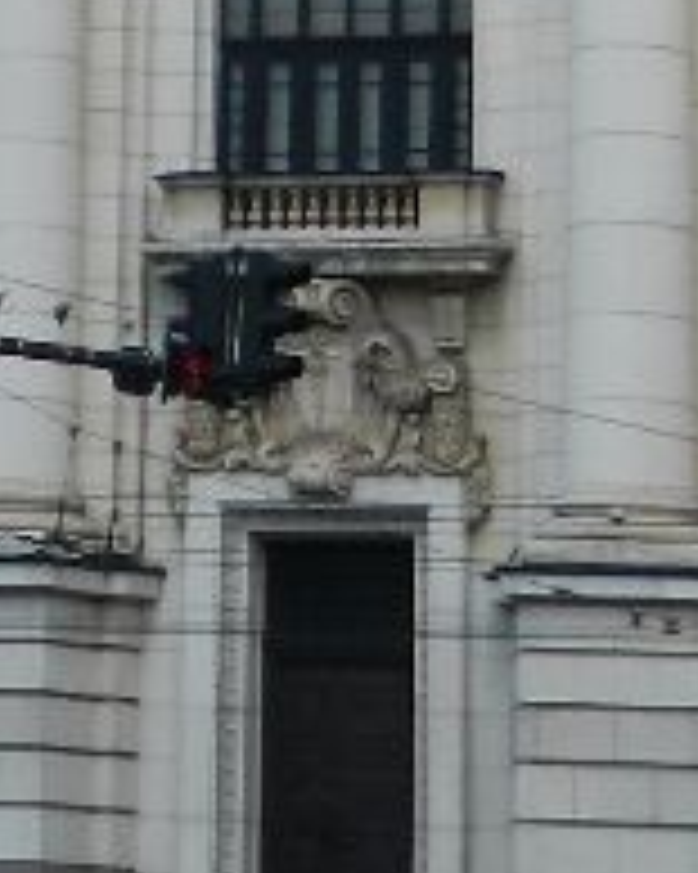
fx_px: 5815
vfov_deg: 8.3
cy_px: -639
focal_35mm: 225
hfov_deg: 6.8
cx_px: -221
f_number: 9.4
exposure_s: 1/200
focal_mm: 6.2
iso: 80
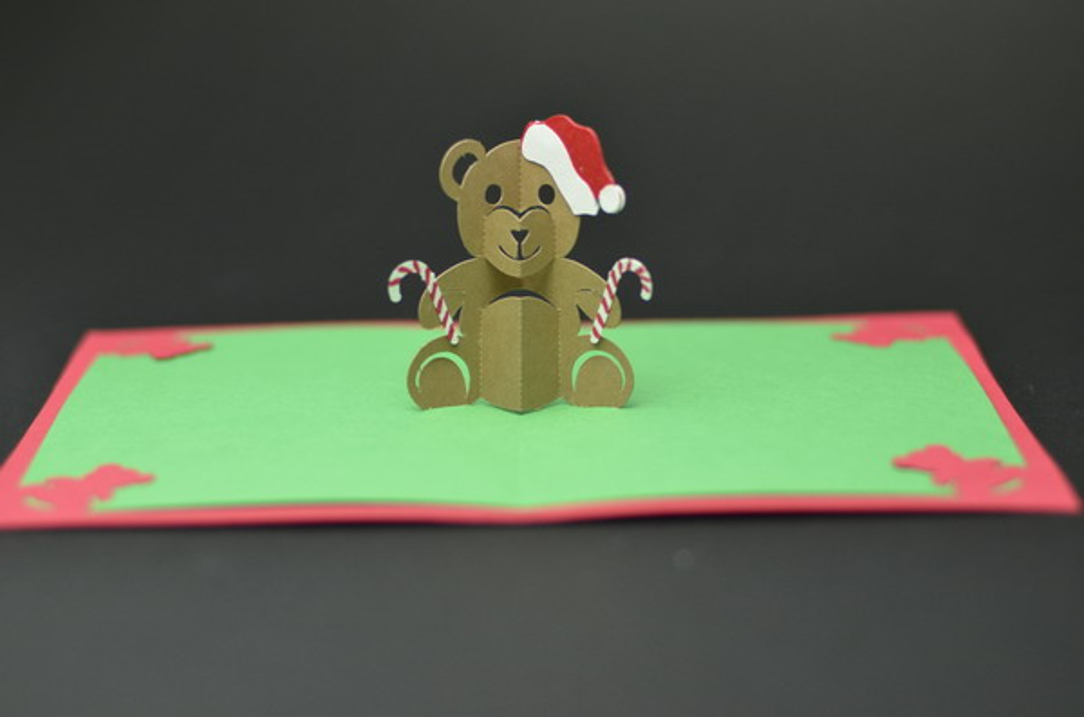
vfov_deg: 18.1
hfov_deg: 27.1
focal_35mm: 75
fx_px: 2253
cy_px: 358
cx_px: 542
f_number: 2
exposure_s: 1/1600
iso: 800
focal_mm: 50
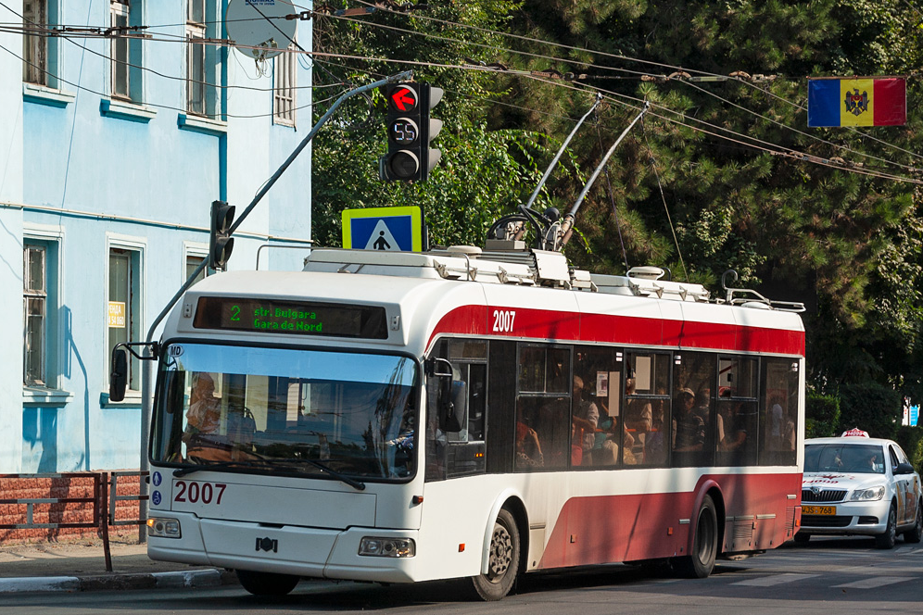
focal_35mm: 136
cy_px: 318
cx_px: 373
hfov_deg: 15.1
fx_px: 3476
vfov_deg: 10.1
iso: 200
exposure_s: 1/400
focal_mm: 75
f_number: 8
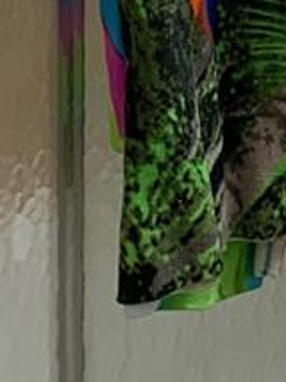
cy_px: -328
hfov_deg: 7.8
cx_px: 438
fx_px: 2064
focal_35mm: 187
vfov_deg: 10.0
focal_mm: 4.25
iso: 64
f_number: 1.8
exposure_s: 1/60
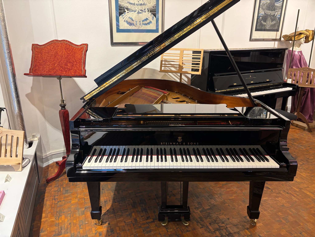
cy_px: 118
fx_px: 237
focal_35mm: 26
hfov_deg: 67.3
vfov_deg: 53.1
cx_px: 158
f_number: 1.6
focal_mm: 5.96
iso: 160
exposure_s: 1/50
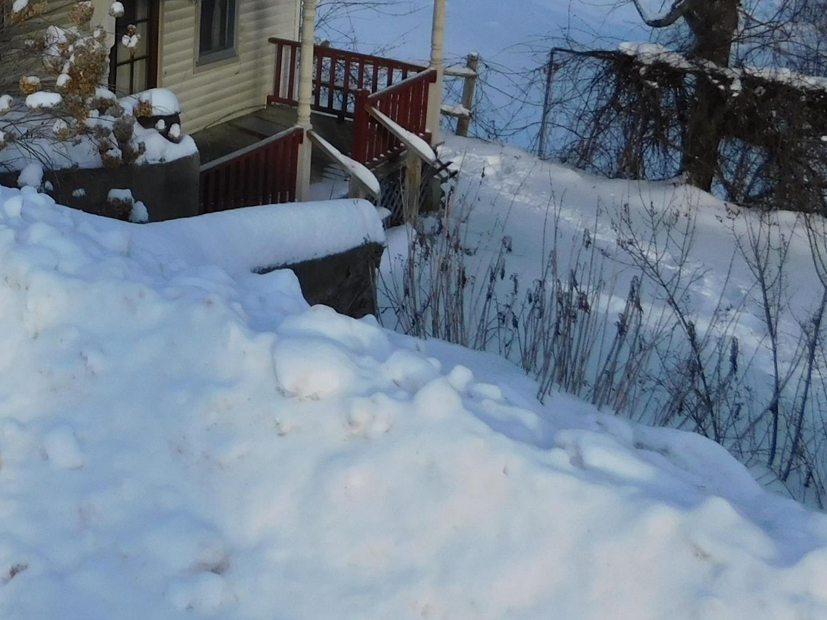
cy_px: -51
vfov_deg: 26.0
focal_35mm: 52
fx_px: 1242
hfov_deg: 32.5
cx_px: -77
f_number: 6
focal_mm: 4
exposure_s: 1/400
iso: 125
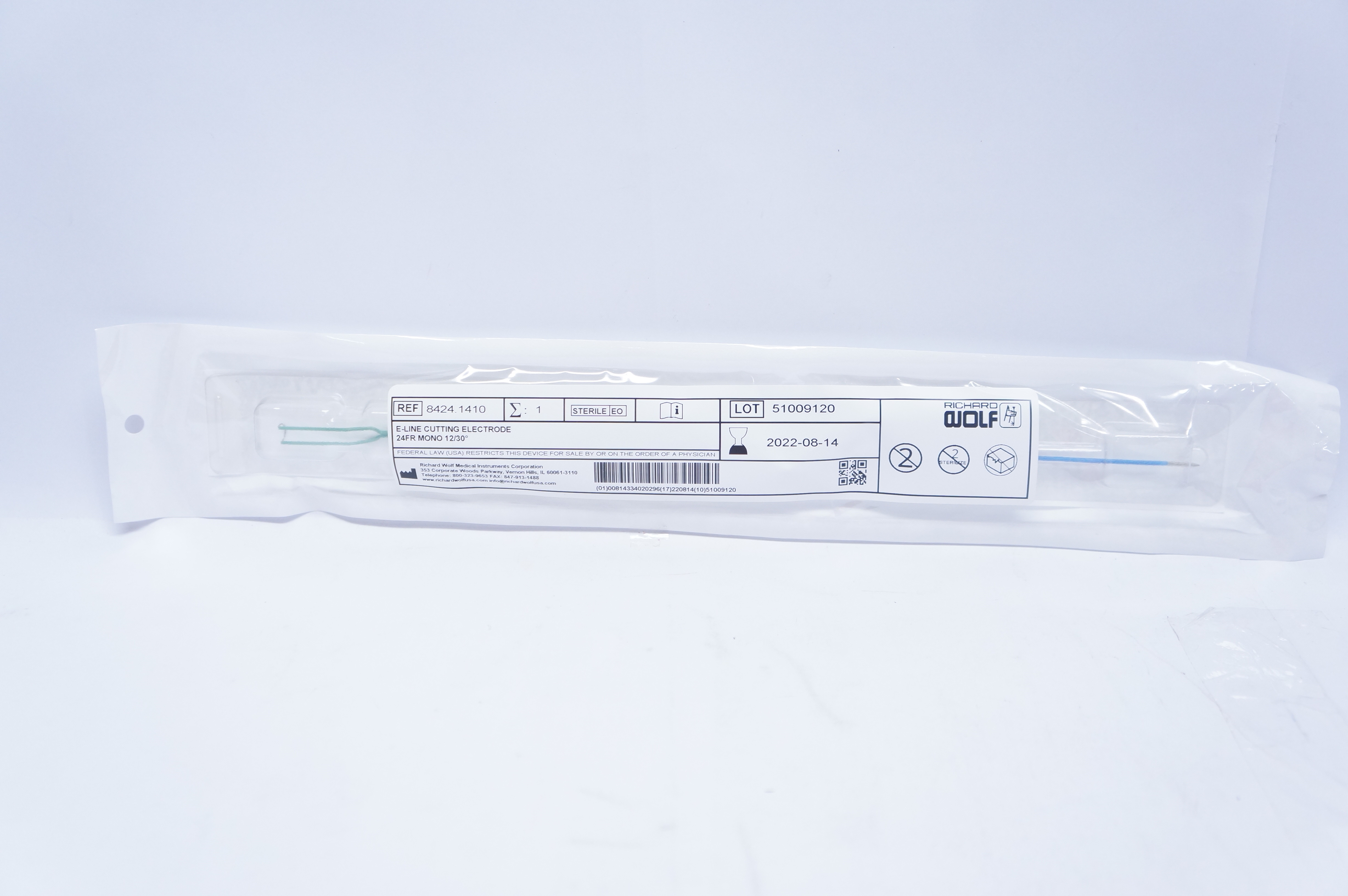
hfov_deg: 49.6
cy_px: 448
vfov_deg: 34.1
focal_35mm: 39
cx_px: 674
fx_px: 1459
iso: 800
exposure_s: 1/125
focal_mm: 26
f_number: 4
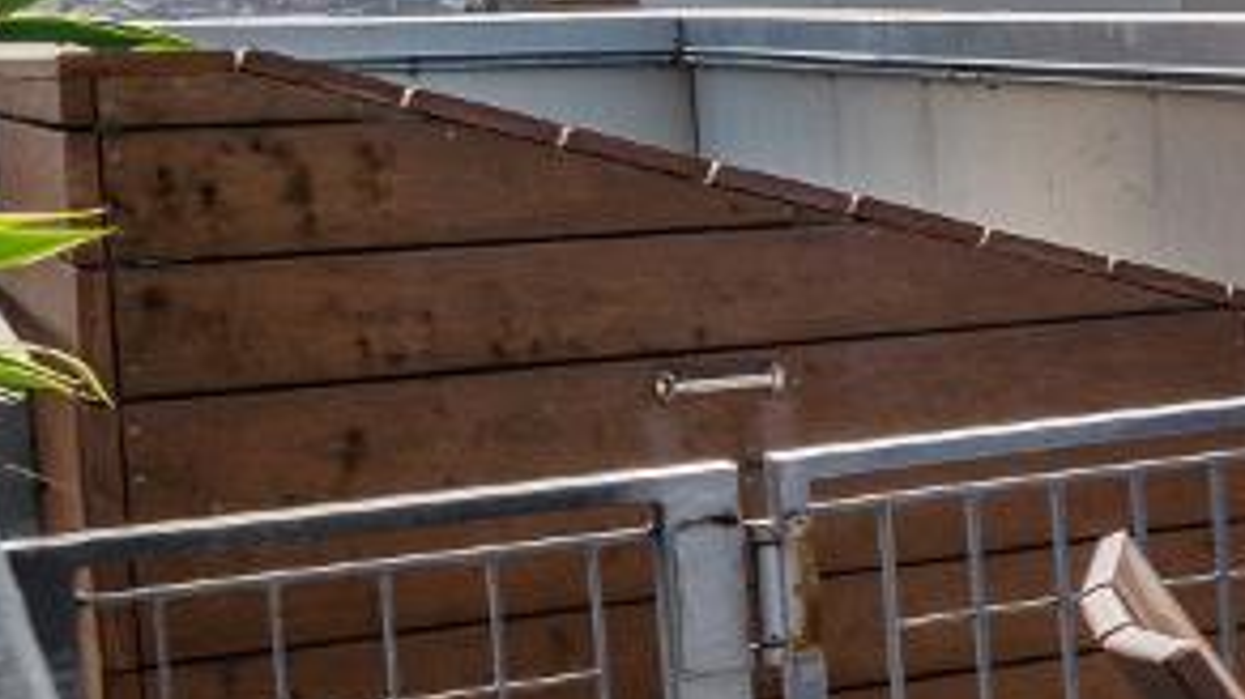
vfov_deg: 13.5
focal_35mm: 89
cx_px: 3049
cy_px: 124
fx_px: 2927
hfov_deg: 14.5
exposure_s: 1/400
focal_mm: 16.5
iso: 100
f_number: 9
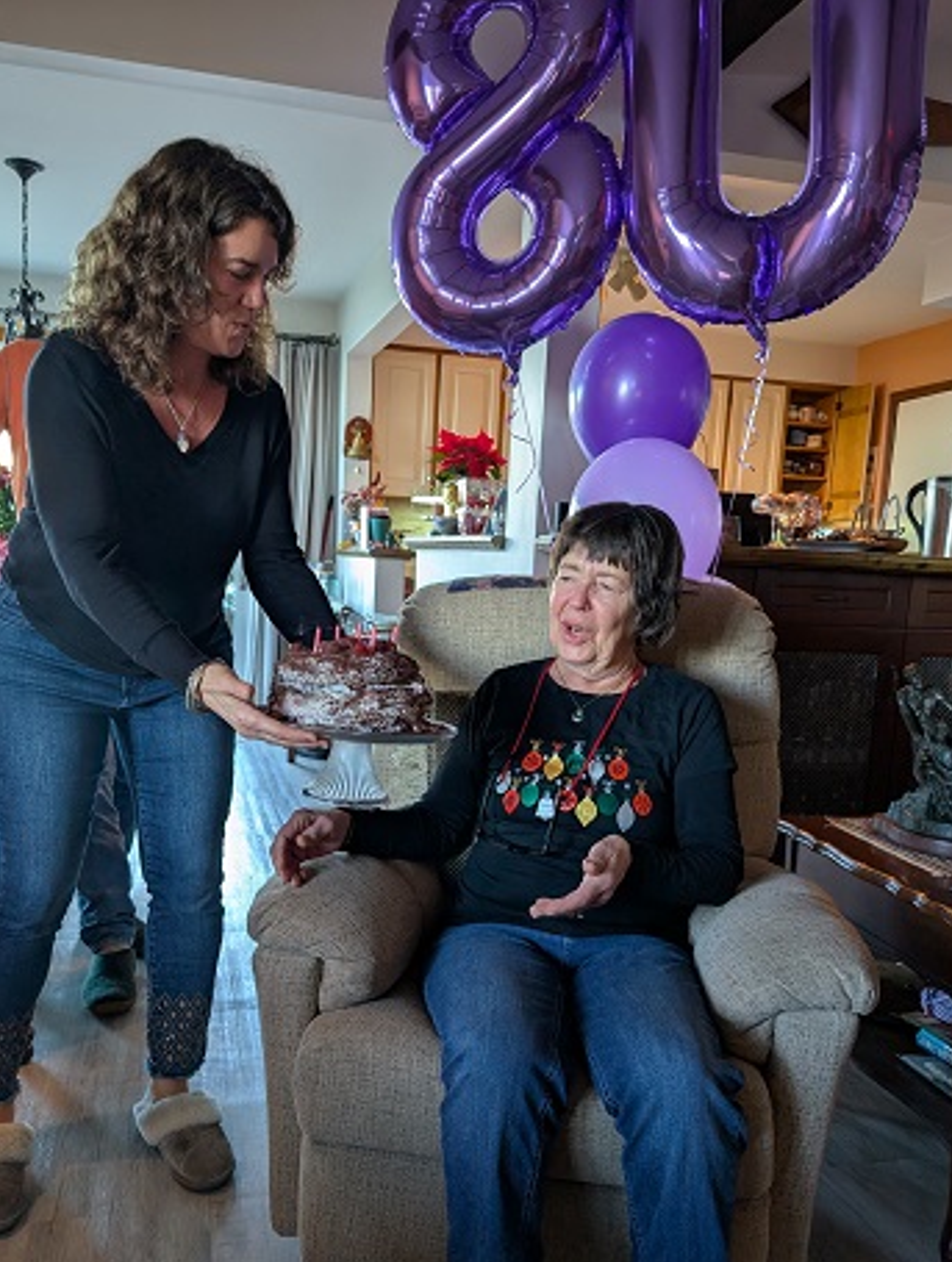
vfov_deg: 63.2
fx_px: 1023
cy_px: 689
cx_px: 411
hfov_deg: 49.7
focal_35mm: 28
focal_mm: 6.9
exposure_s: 1/120
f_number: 1.68
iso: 368
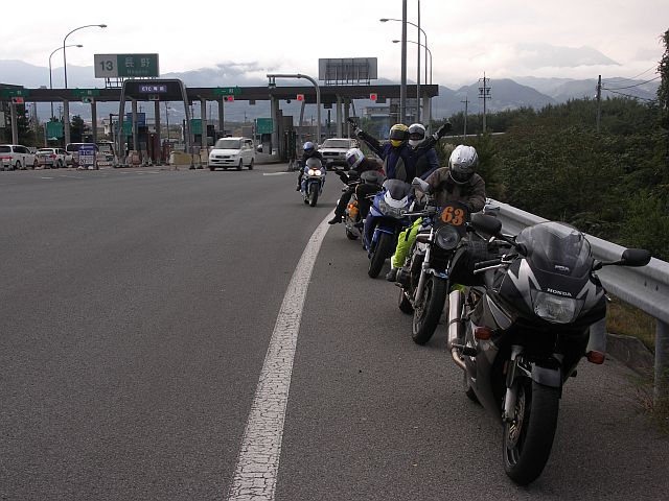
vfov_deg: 32.9
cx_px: 334
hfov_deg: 42.9
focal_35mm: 44
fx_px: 850
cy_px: 250
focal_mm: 11.4
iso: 50
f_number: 8
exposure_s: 1/25
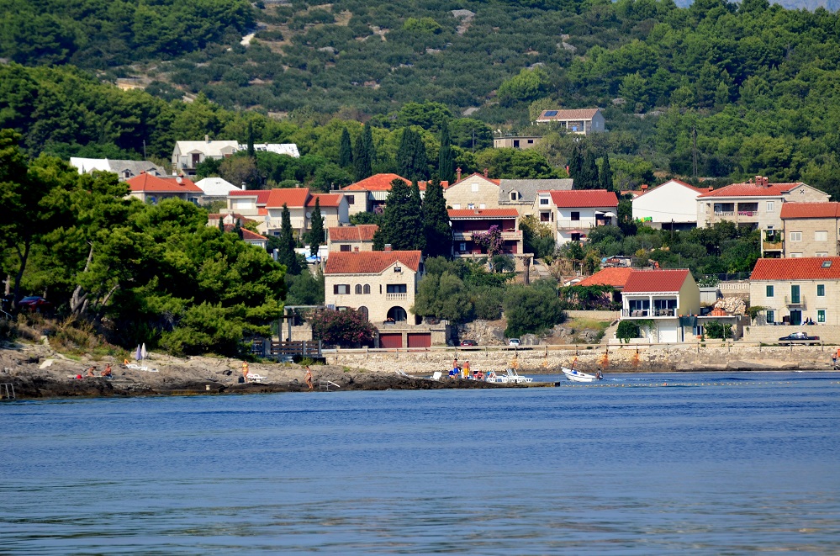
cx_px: 420
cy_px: 278
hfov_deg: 5.1
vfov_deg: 3.4
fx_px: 9427
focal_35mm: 405
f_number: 5.6
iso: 400
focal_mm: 270
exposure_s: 1/2000
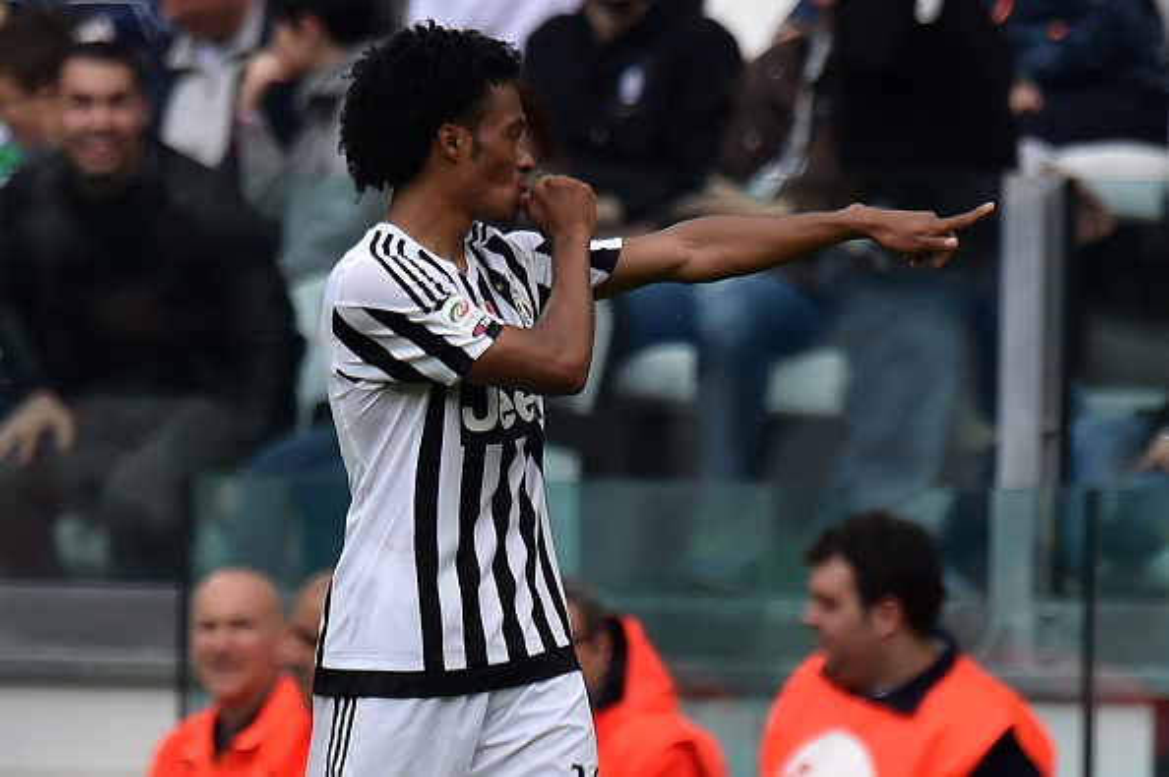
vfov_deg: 2.5
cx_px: 584
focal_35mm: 550
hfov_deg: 3.8
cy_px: 388
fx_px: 17844
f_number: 4
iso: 400
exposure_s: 1/1250
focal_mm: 550
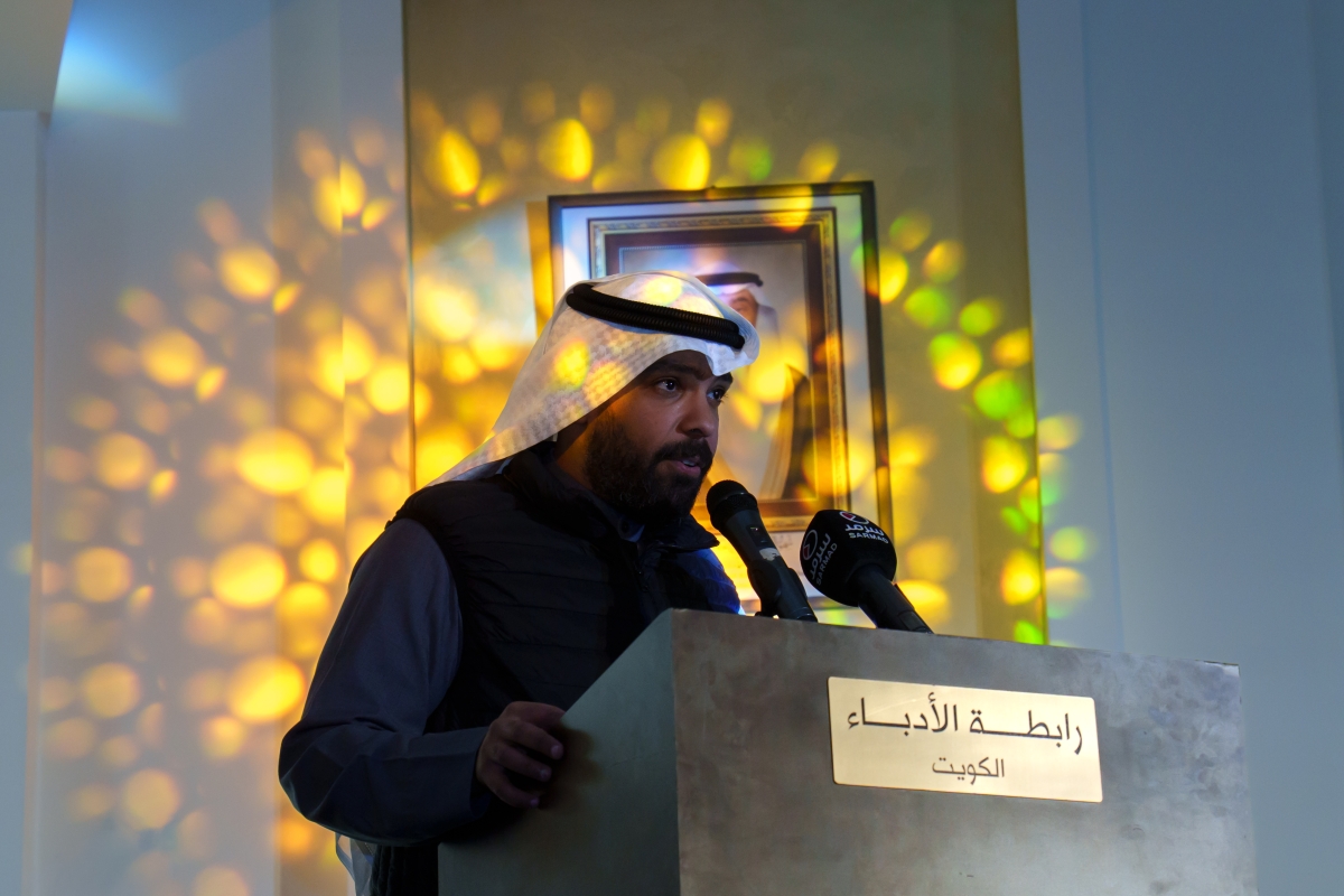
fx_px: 4293
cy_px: 448
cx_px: 672
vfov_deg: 11.9
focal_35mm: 115
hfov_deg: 17.8
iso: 2500
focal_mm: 77
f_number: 5.6
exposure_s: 1/200
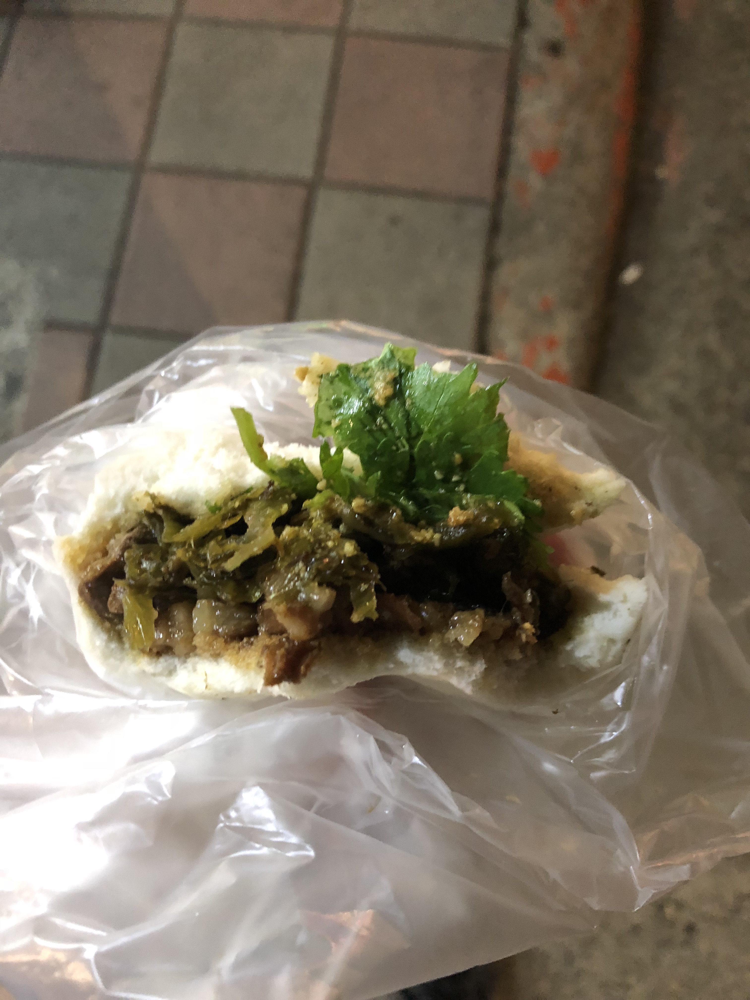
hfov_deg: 49.7
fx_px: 809
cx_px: 375
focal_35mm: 28
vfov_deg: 63.4
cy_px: 500
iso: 100
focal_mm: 3.99
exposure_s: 1/5
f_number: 1.8
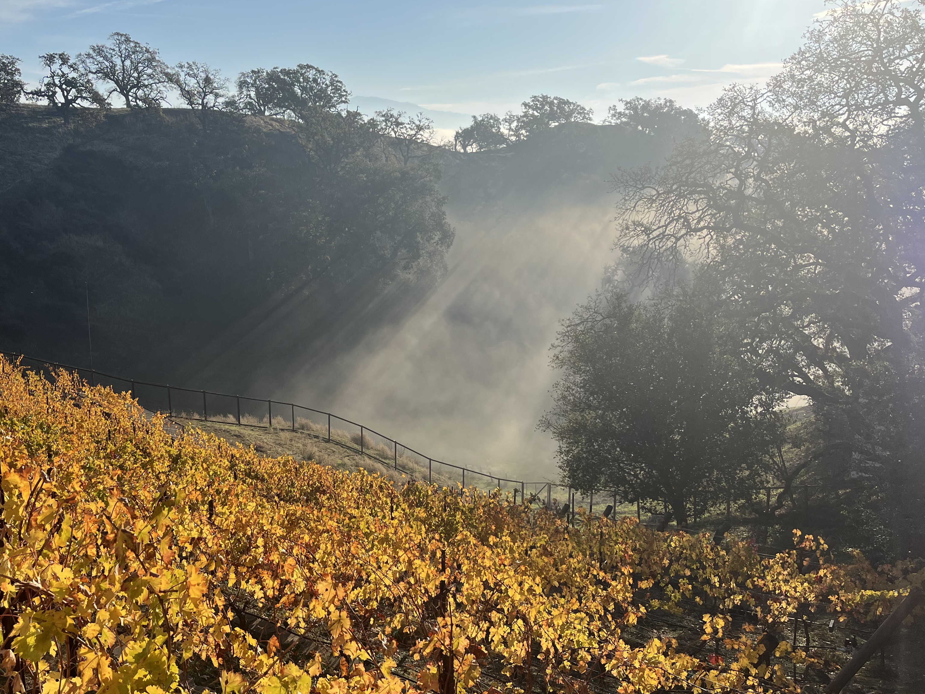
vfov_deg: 41.8
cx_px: 365
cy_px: 376
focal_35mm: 34
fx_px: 909
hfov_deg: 53.5
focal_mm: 5.1
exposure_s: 1/4310
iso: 50
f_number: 1.6
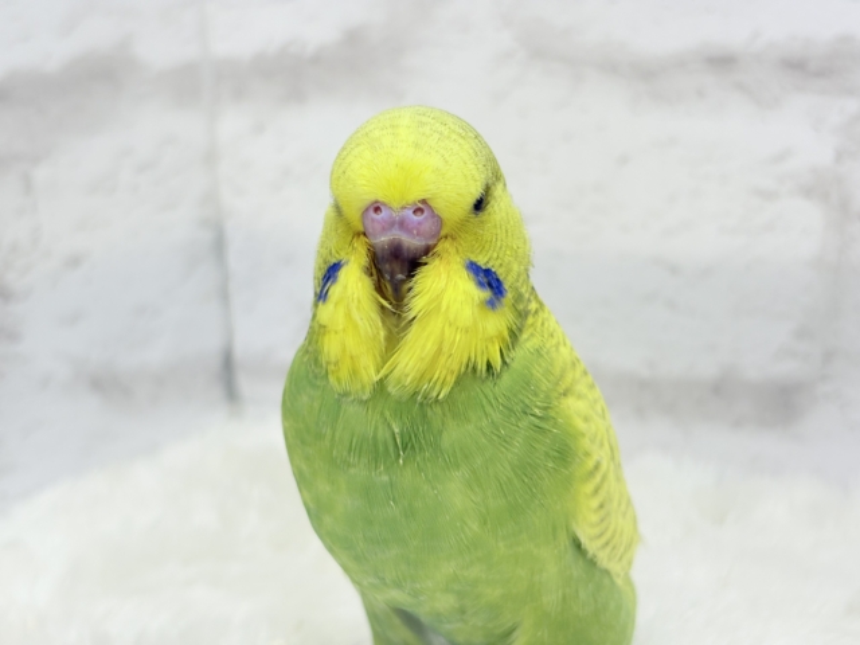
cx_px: 430
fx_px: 1292
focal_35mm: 52
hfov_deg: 36.8
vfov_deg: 28.0
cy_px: 322
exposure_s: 1/50
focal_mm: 5.96
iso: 40
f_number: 1.6
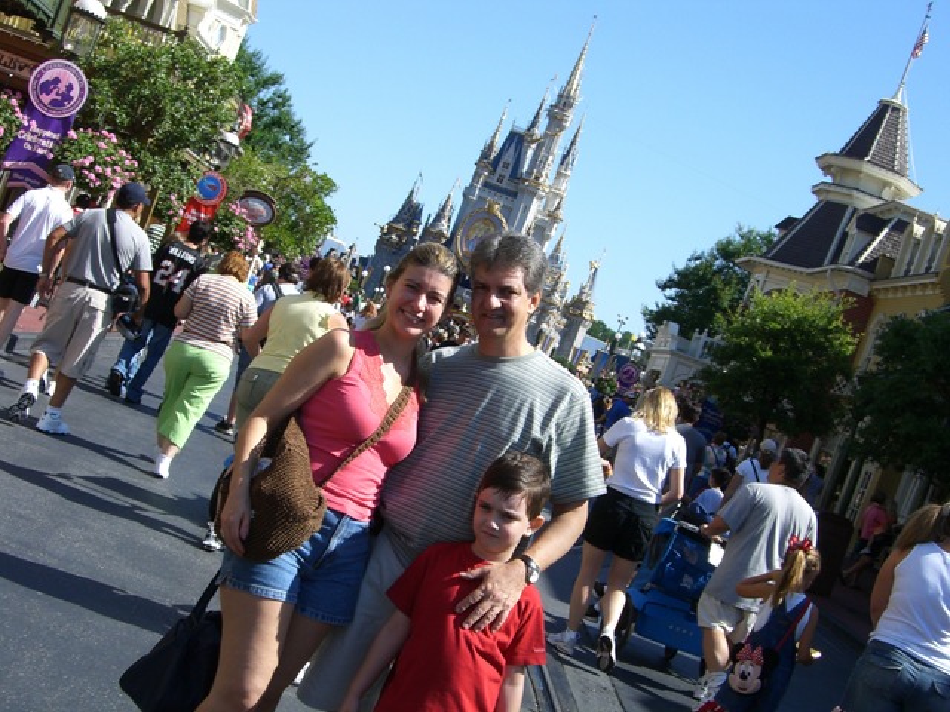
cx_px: 475
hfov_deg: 34.9
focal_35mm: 55
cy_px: 356
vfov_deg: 26.6
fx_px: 1509
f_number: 5.2
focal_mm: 9
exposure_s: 1/320
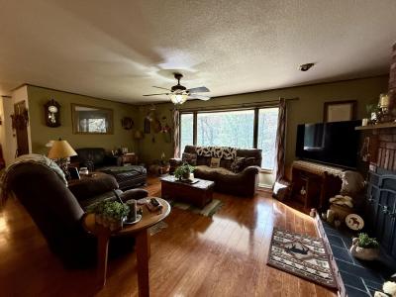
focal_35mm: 14
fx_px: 160
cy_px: 148
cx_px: 198
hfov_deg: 102.1
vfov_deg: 85.7
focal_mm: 2.22
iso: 320
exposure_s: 1/120
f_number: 2.2
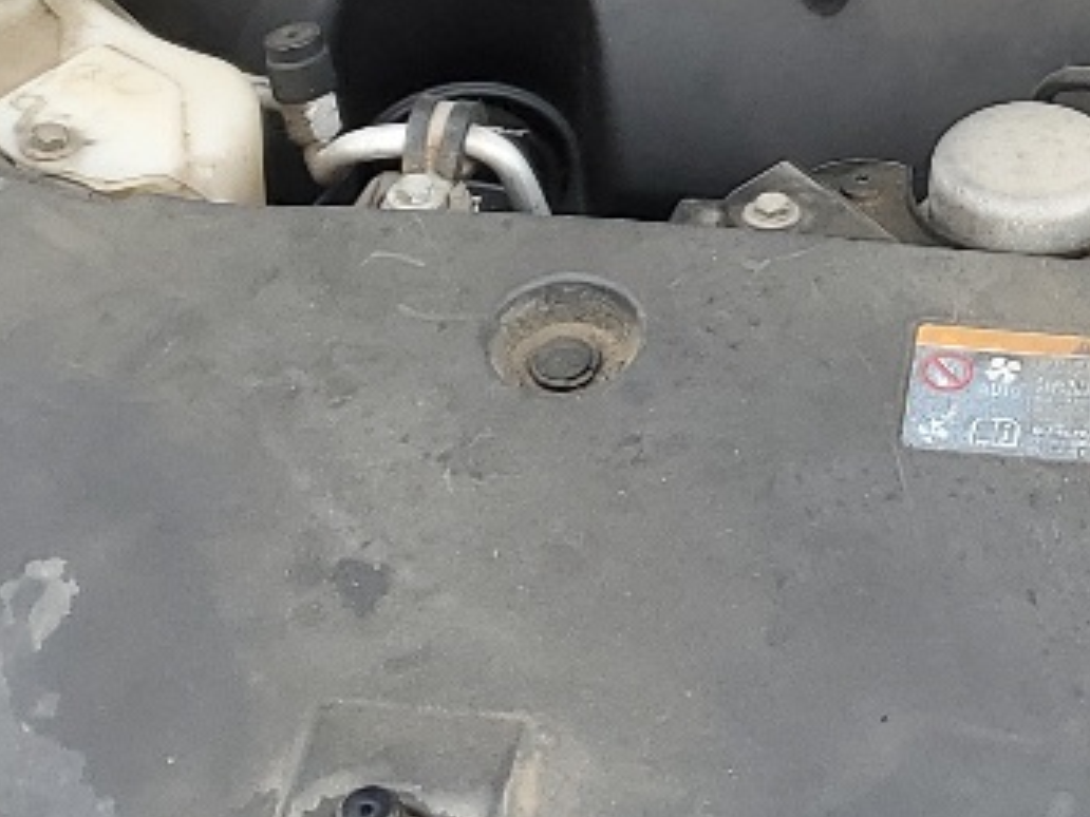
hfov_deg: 15.8
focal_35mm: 121
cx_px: 1245
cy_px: -314
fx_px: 3810
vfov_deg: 11.8
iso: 50
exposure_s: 1/263
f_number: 1.5
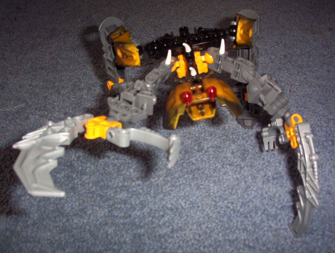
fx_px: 378
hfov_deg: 47.8
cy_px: 126
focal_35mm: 39
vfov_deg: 37.0
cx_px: 168
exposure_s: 1/30
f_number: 4.5
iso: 140
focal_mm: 6
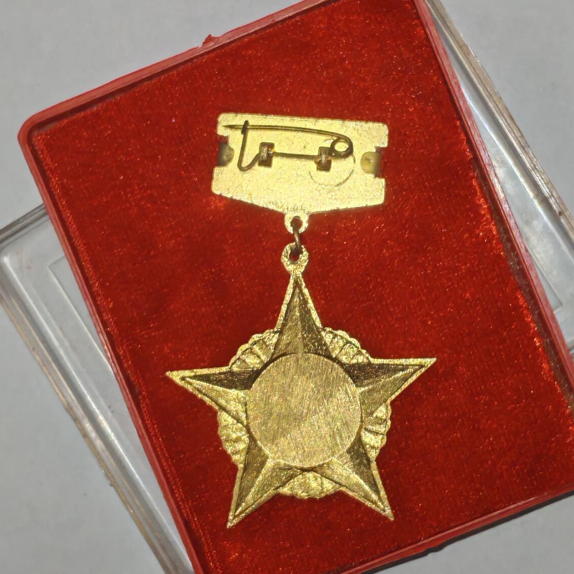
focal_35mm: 95
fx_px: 1782
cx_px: 305
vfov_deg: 18.3
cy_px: 304
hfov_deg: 18.3
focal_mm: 5.52
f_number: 1.95
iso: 160
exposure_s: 1/100
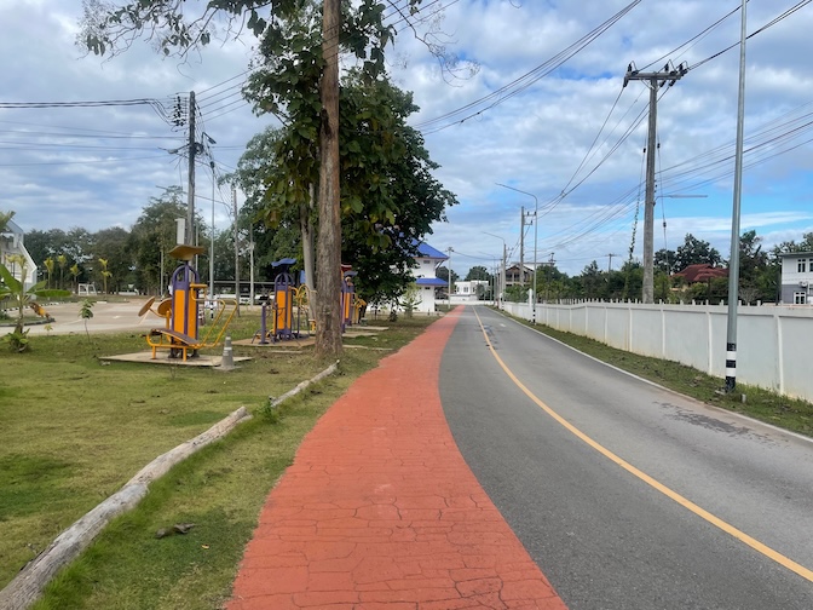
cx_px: 406
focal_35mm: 26
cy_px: 305
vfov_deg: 53.1
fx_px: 611
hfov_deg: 67.3
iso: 32
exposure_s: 1/2618
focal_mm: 4.2
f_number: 1.6
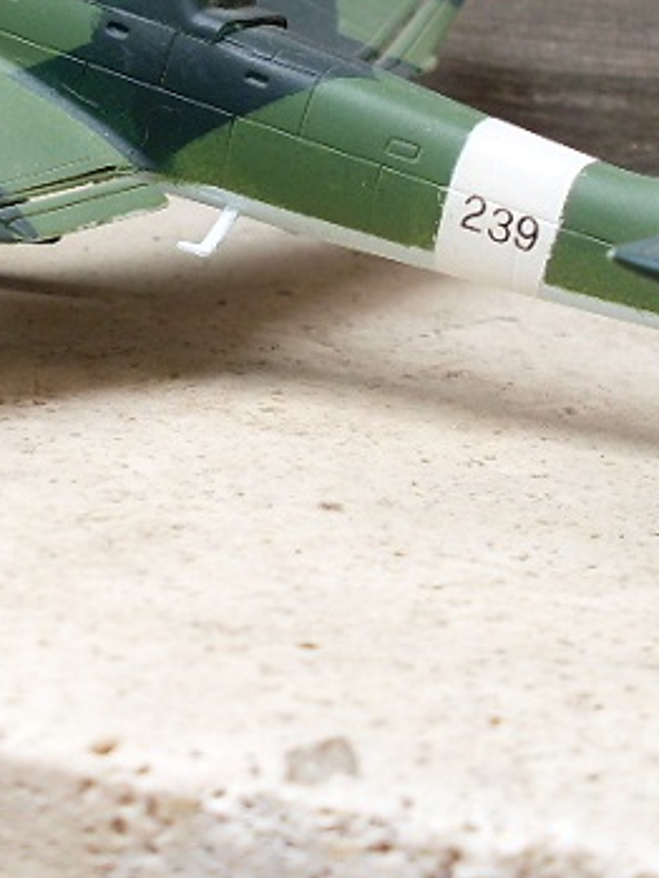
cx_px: 53
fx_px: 2486
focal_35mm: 98
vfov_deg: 19.7
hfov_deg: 14.9
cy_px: 104
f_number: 2.8
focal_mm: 6.3
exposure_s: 1/125
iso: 80
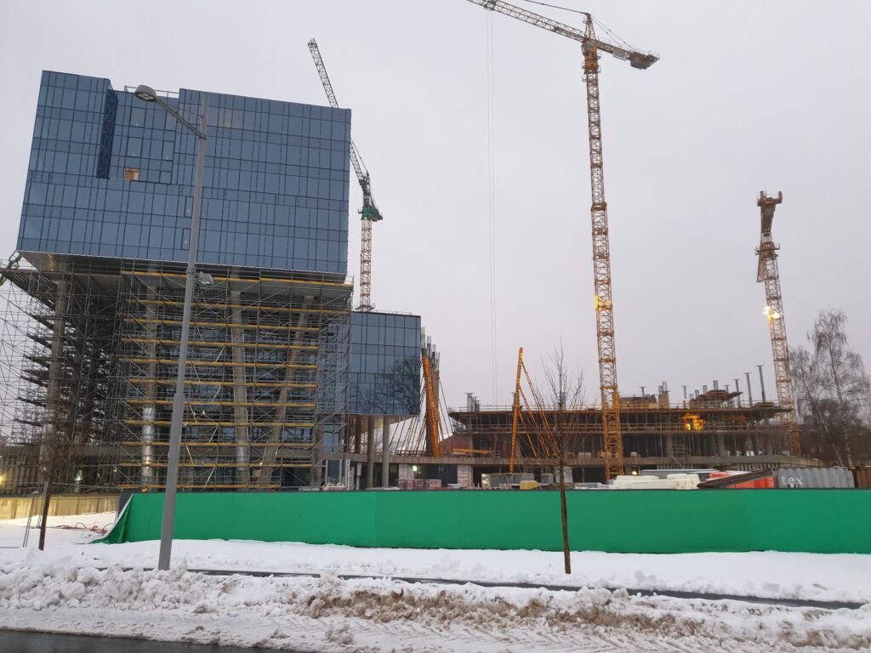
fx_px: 654
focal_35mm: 26
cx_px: 436
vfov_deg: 53.1
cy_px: 326
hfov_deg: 67.3
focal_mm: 4.3
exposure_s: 1/50
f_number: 1.5
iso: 200
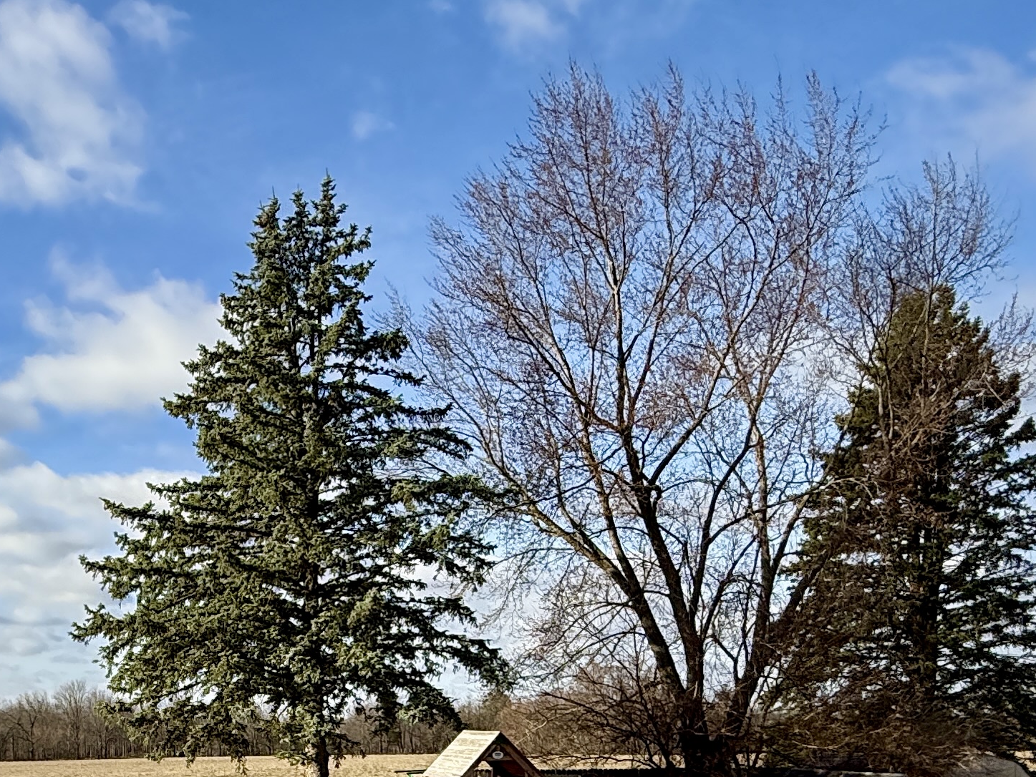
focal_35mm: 39
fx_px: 1167
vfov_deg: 33.9
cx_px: 197
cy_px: 761
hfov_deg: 45.3
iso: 50
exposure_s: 1/1656
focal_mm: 2.22
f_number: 2.2
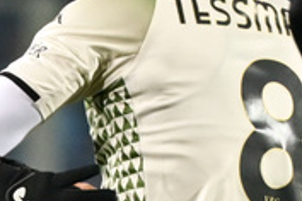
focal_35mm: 2212
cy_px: 173
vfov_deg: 0.6
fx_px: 18555
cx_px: -278
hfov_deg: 0.9
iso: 2000
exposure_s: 1/1600
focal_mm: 280
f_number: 4
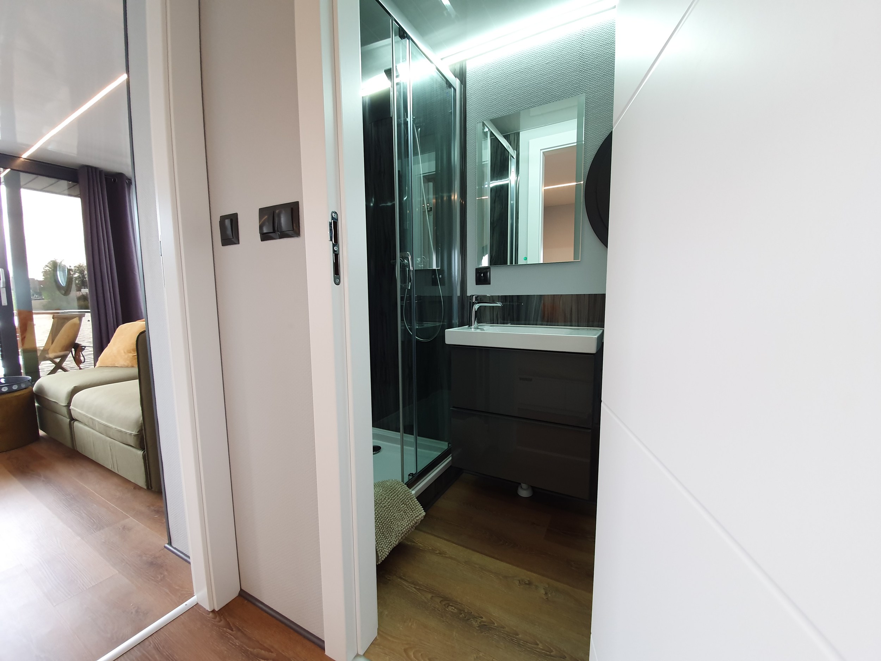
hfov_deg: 106.2
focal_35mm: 13
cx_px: 440
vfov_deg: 89.9
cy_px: 330
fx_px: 331
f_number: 2.2
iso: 125
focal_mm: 1.8
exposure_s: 1/50
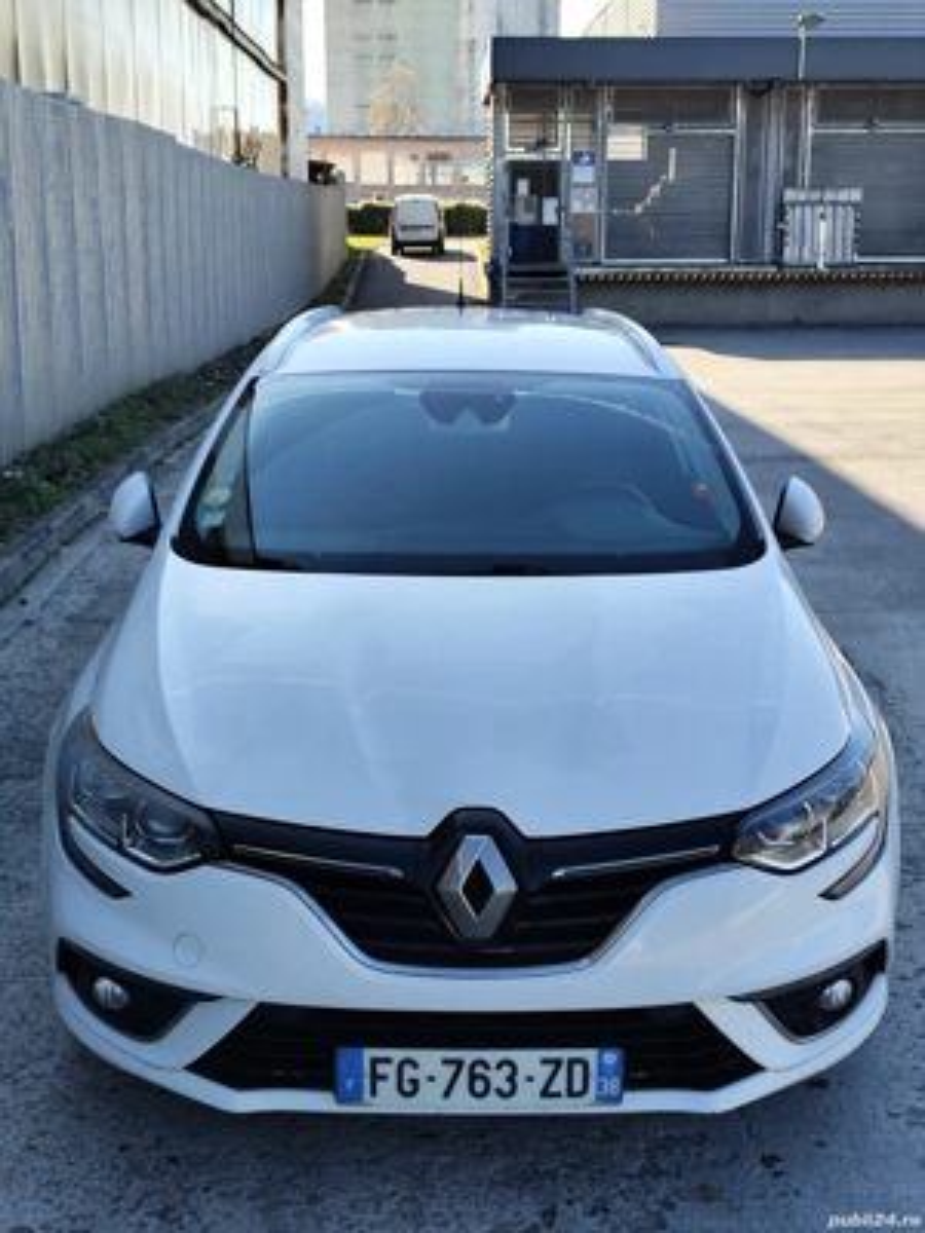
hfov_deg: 31.5
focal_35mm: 46
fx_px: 1639
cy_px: 616
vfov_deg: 41.2
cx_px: 462
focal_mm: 6.19
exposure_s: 1/455
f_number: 1.65
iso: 50
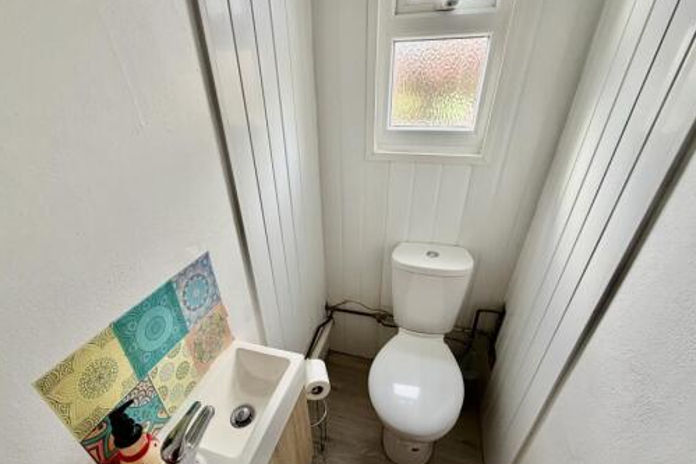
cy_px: 275
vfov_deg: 69.9
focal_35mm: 17
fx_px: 329
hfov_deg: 93.2
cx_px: 335
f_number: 2.2
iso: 250
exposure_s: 1/121
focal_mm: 2.22
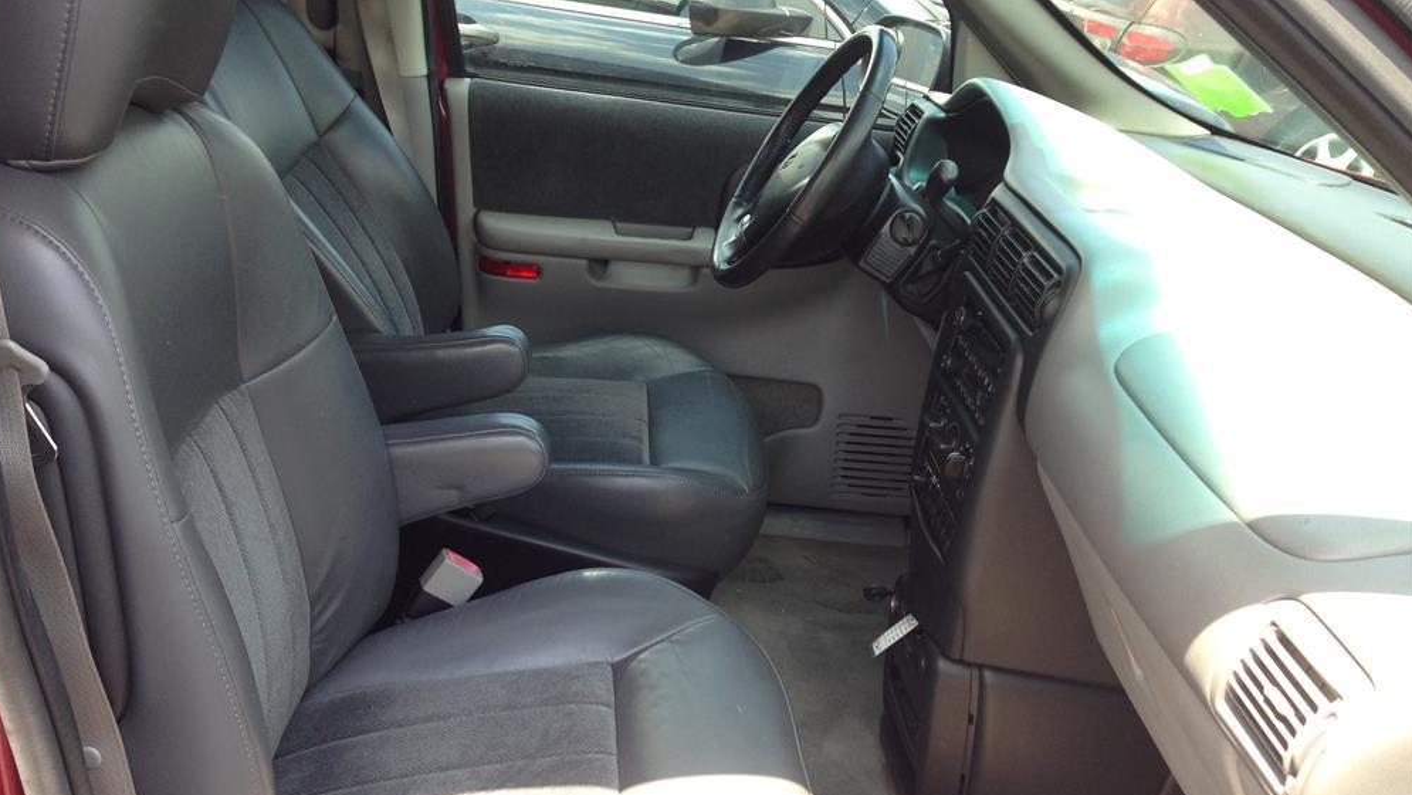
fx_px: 1385
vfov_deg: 32.0
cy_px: 453
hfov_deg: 54.0
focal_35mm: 37
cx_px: 691
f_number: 2.4
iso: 50
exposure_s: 1/141
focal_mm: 4.13
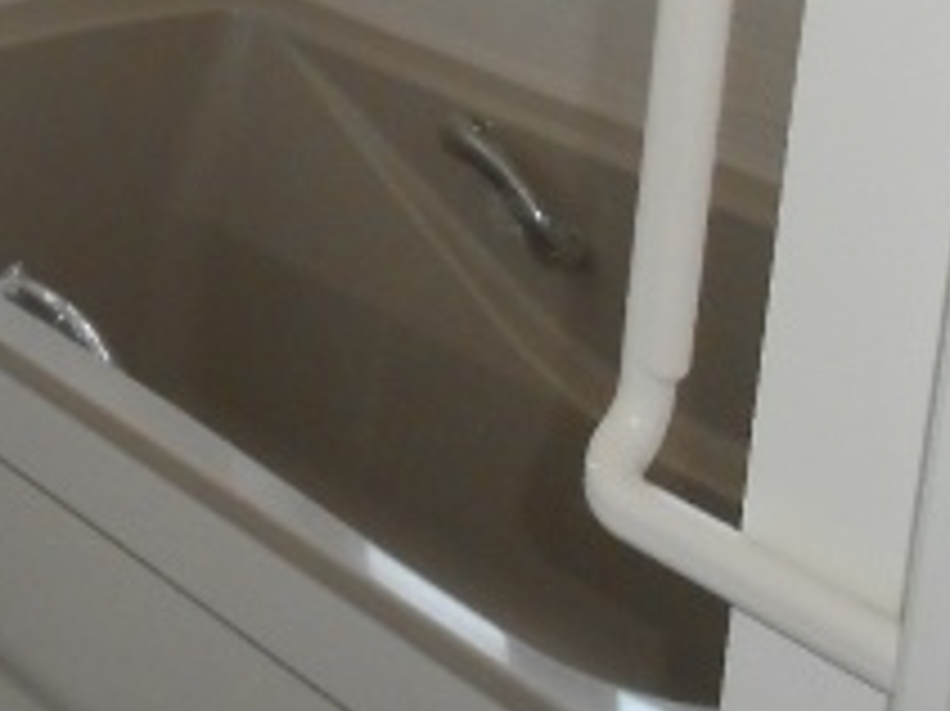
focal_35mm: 79
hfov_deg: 21.5
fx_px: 2167
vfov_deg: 17.5
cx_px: -392
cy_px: -207
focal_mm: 4.6
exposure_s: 1/30
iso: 200
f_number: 3.5
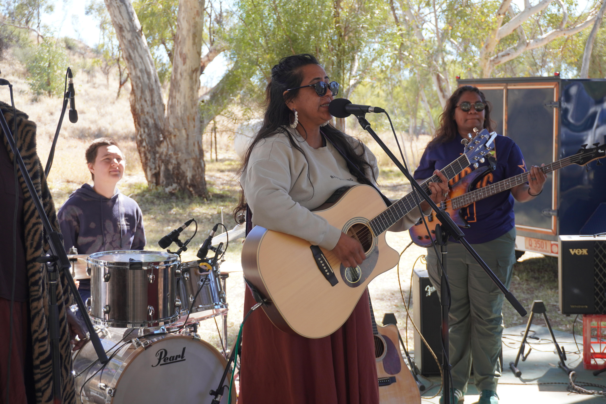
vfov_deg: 23.2
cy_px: 202
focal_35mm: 58
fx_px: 985
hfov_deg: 34.2
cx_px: 303
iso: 160
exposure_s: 1/160
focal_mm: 39
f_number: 5.6
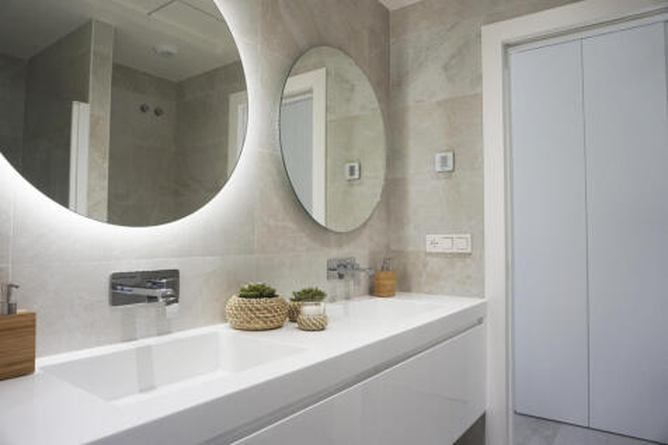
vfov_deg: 53.1
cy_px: 222
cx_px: 334
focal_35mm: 24
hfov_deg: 73.8
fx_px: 445
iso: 400
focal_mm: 16
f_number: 4
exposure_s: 1/160
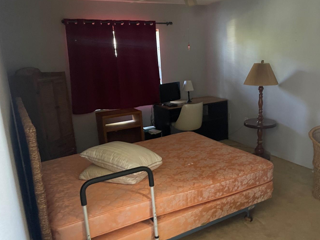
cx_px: 181
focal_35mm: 30
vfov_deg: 46.8
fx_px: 277
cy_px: 122
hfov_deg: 59.7
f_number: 1.6
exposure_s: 1/30
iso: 800
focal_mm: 5.1
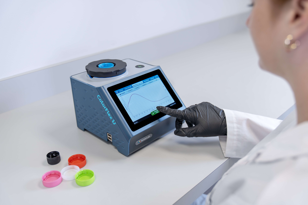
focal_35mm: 36
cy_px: 102
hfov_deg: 53.1
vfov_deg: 36.9
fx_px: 308
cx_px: 154
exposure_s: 1/125
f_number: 2.8
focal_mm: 36
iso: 200
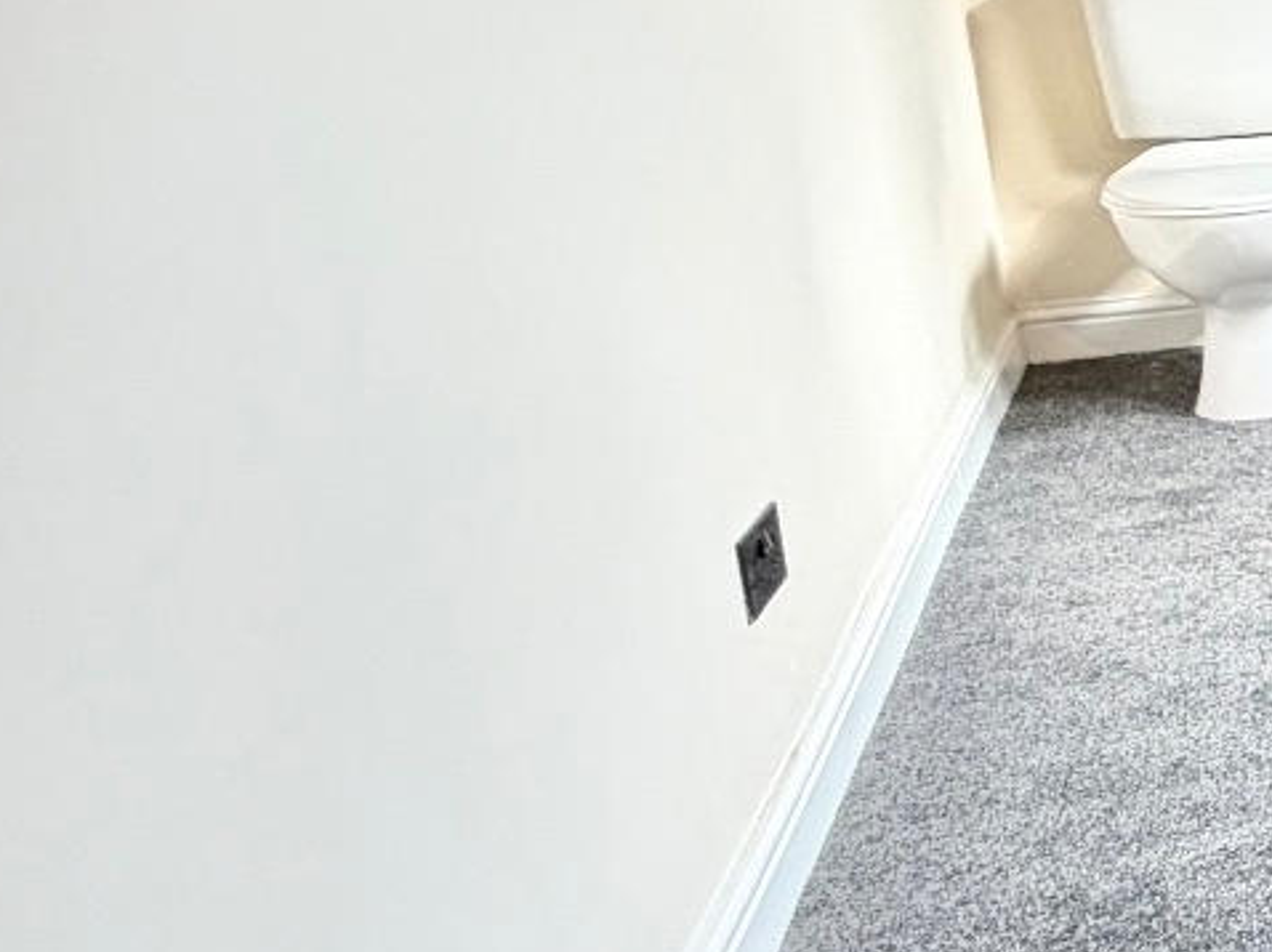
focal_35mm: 60
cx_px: 2600
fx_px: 2204
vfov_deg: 23.9
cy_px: 160
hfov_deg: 18.6
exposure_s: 1/121
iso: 200
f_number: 2.2
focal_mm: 2.22
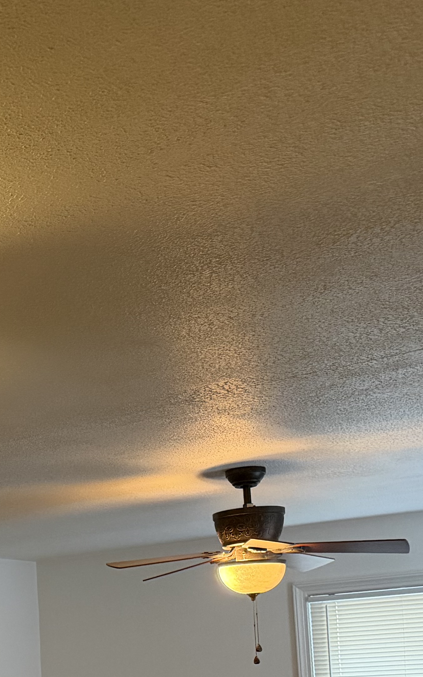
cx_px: -187
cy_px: 655
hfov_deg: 17.7
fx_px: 1236
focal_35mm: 67
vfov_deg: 28.9
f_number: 1.78
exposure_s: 1/60
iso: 800
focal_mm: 6.76
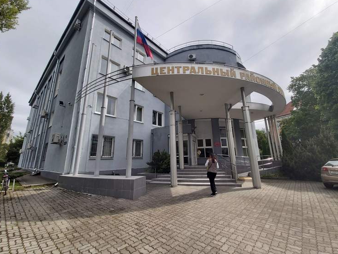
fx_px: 127
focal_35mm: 13
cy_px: 124
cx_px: 170
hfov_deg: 106.2
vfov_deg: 89.9
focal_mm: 1.42
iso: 40
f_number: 2.2
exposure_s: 1/1286
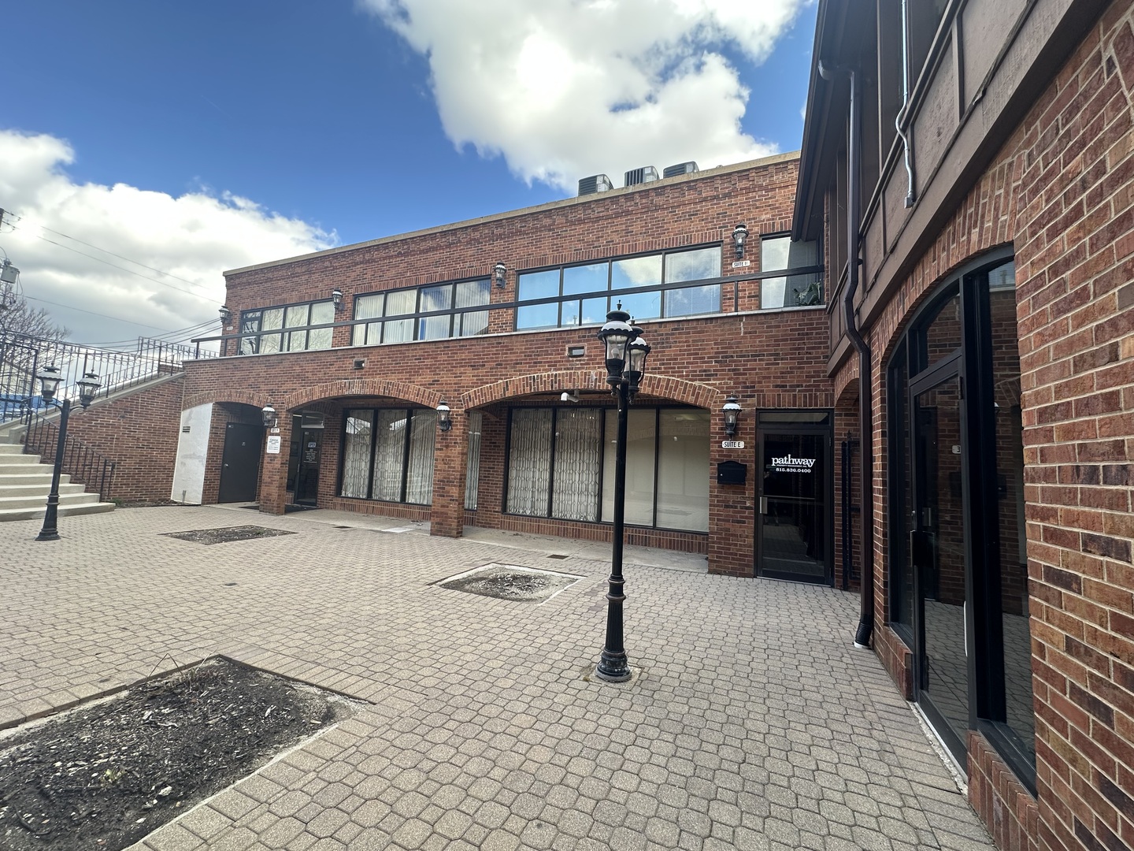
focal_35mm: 14
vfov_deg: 85.7
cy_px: 426
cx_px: 567
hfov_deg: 102.1
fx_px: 459
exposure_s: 1/262
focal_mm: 2.22
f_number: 2.2
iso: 40
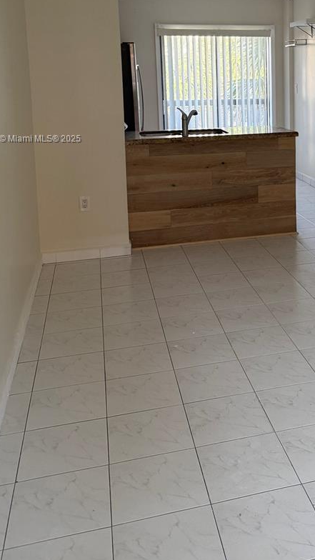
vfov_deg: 48.5
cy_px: 139
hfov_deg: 28.8
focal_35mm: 40
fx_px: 594
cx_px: 271
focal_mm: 6.76
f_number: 1.78
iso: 200
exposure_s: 1/197
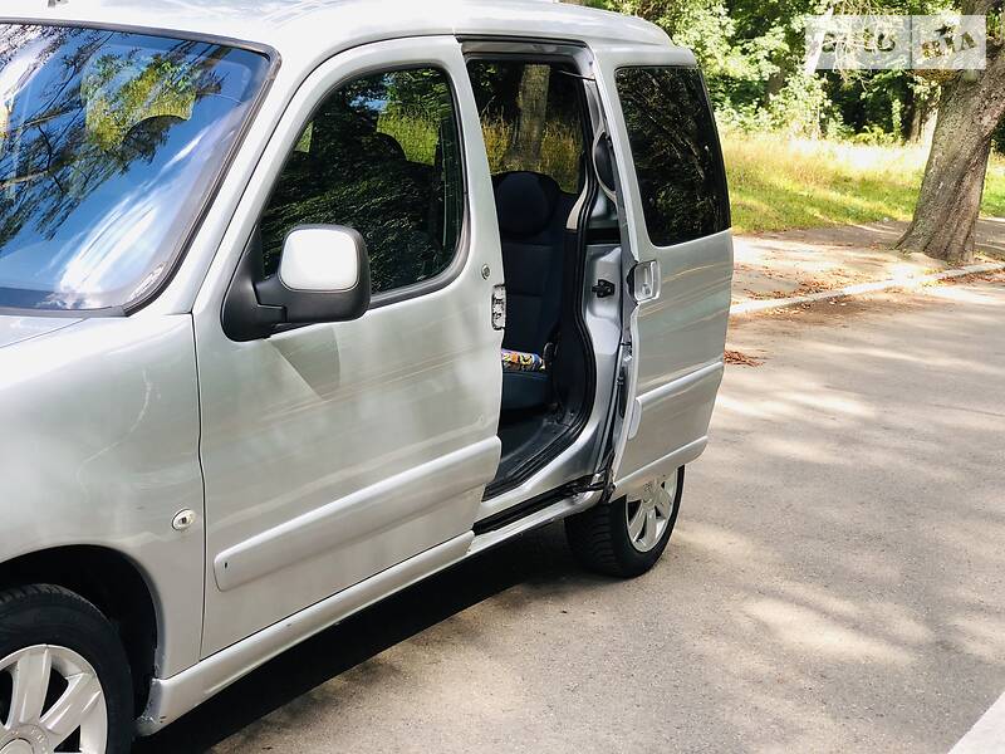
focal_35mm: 52
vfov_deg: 28.0
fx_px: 1510
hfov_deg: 36.8
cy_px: 377
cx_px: 502
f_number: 2.4
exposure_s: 1/120
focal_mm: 6
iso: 25
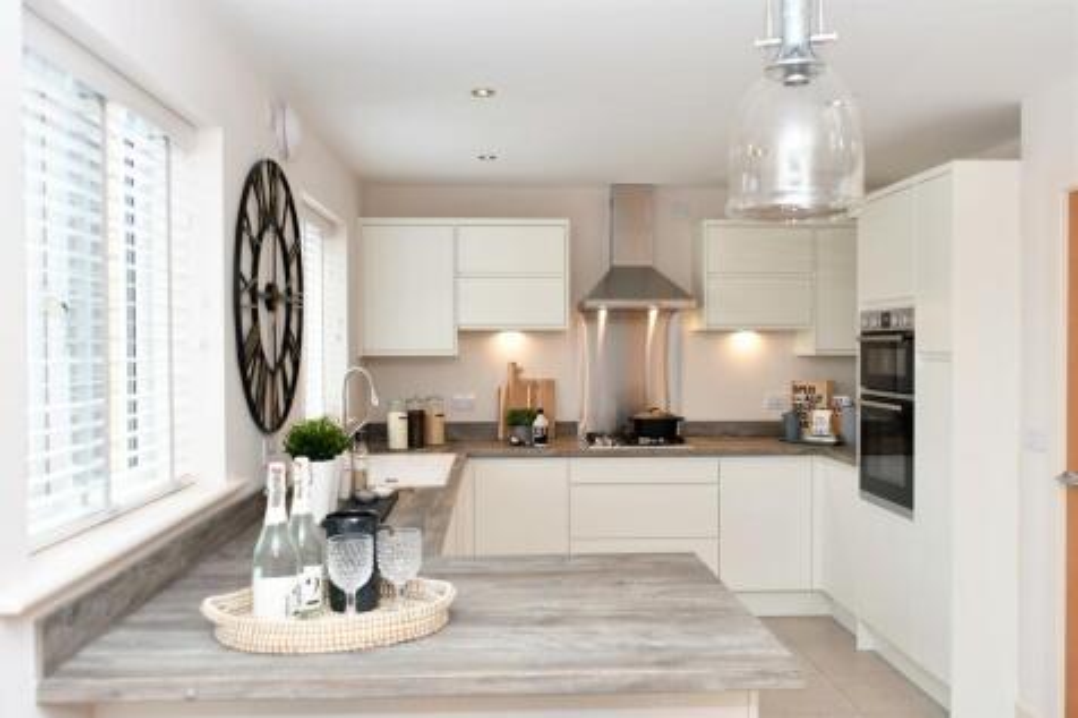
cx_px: 539
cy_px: 359
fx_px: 898
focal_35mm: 30
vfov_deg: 43.6
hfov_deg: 61.9
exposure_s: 1/60
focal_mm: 20
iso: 100
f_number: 4
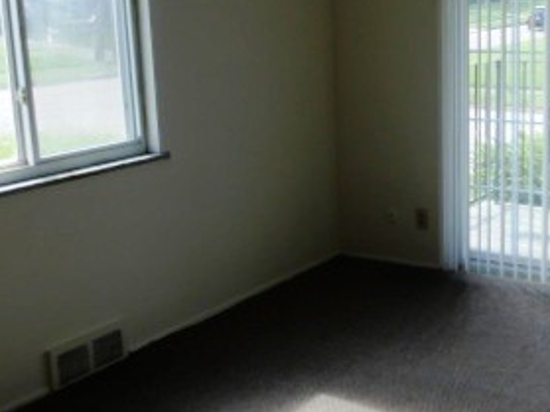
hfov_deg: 33.7
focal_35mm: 55
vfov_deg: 26.5
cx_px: 453
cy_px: 164
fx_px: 873
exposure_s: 1/125
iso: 80
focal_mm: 4.3
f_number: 3.4
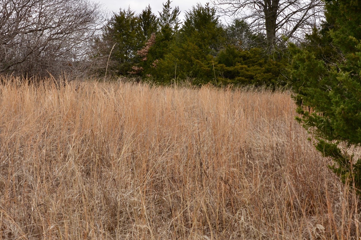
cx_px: 176
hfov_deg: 31.0
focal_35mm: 65
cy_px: 87
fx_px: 652
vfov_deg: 20.9
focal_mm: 40
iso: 320
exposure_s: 1/200
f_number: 10
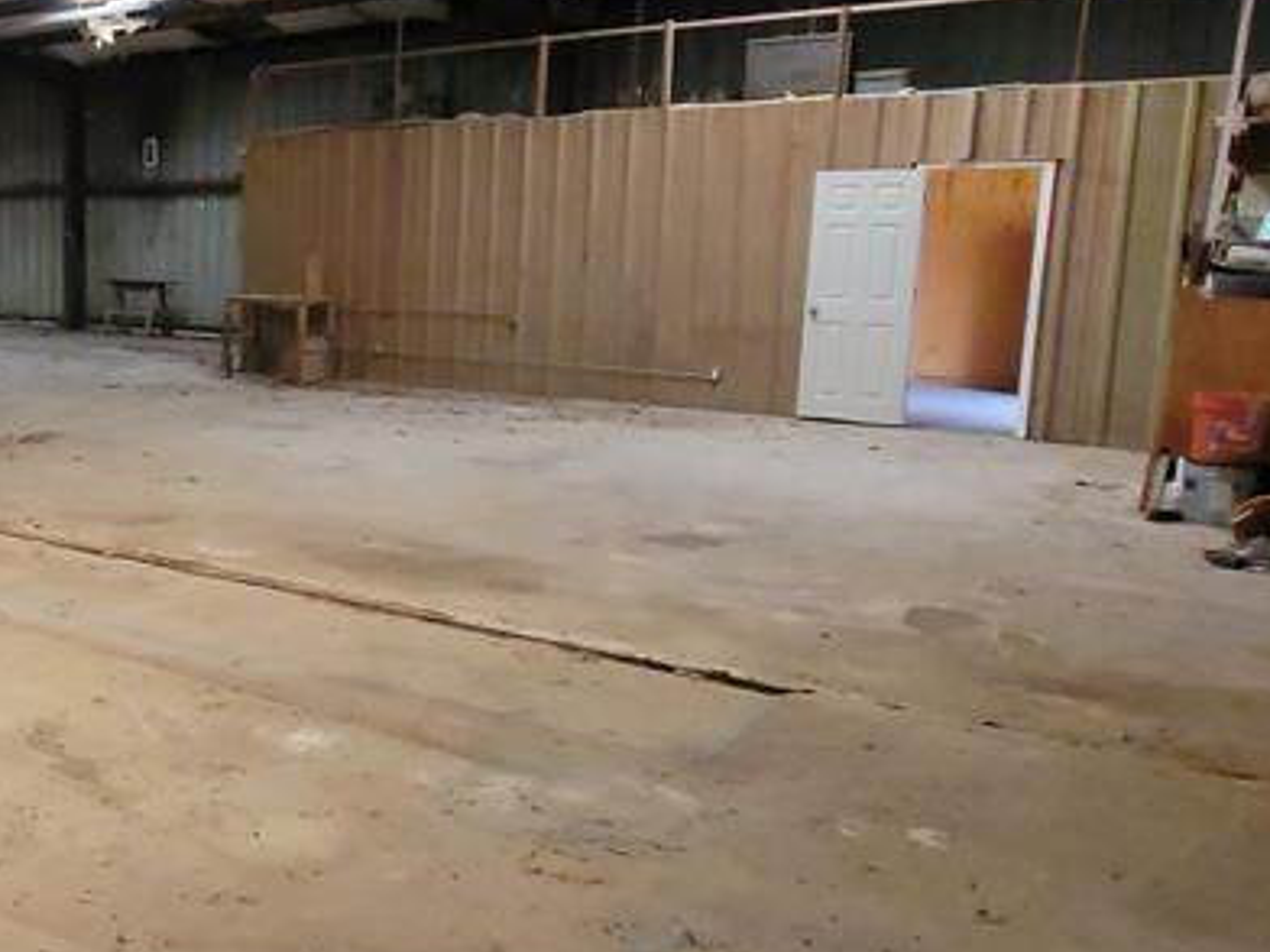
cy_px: 418
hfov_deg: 44.0
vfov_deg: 41.7
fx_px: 1247
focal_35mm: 34
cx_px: -65
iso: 400
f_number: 2.2
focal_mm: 2.2
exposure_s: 1/40
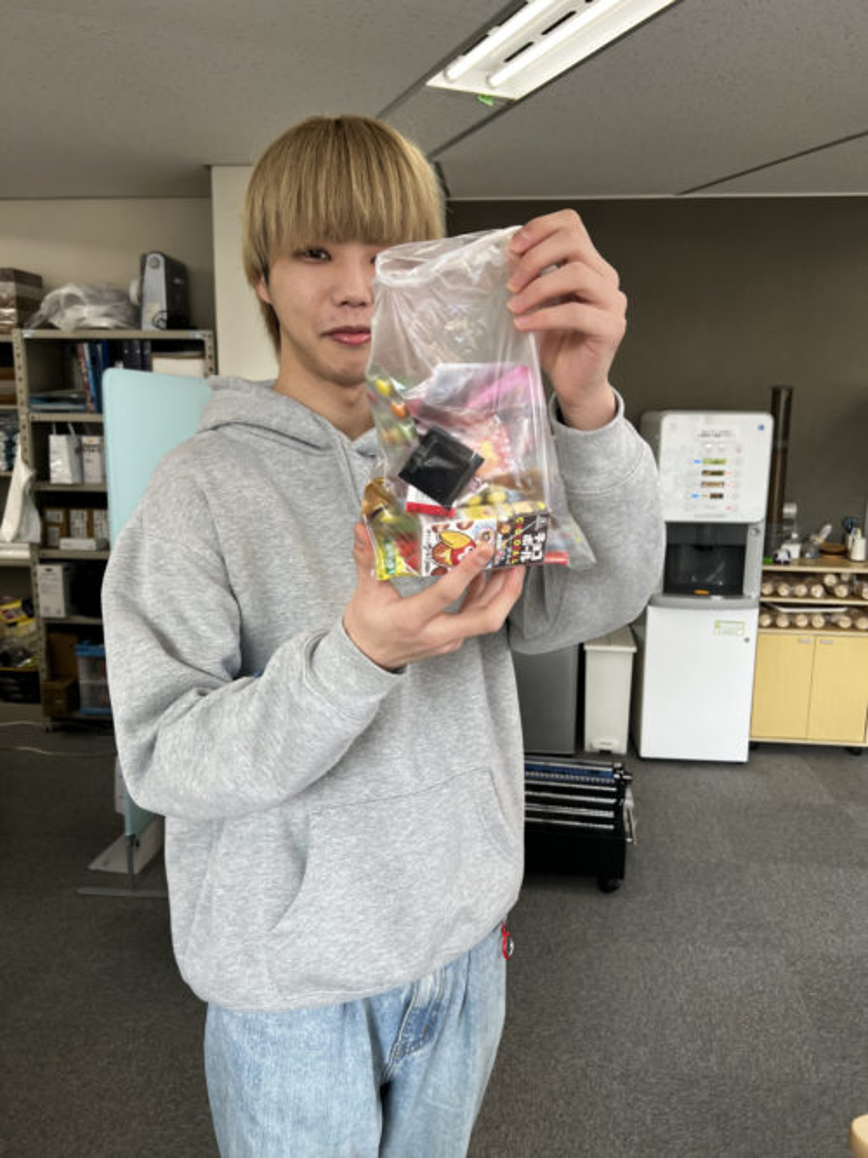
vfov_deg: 67.3
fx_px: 870
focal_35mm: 26
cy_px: 579
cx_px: 434
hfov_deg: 53.0
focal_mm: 5.7
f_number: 1.5
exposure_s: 1/121
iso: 40
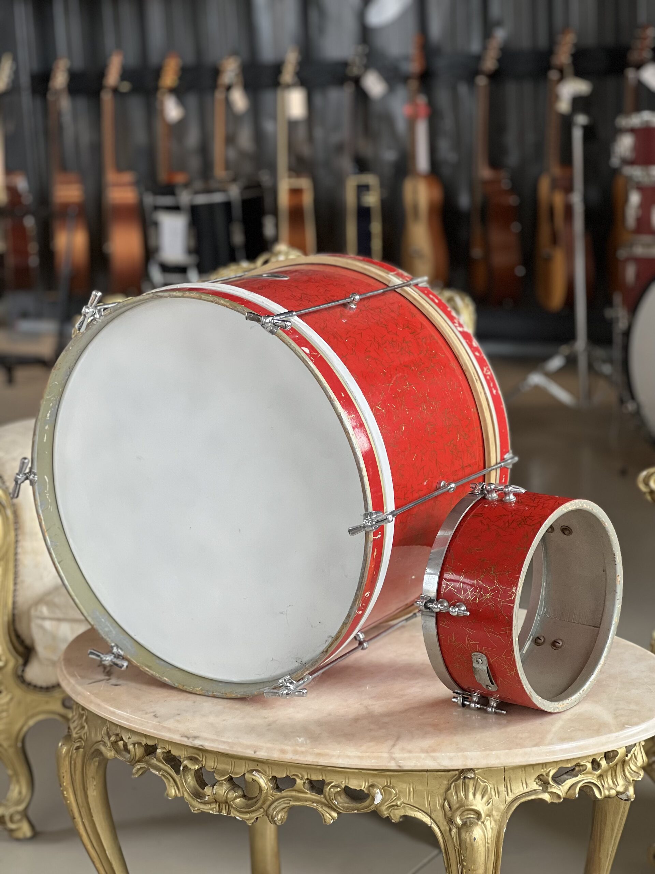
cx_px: 328
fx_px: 1943
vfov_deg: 25.3
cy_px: 437
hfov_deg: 19.1
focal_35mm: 77
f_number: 2.8
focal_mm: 9
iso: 100
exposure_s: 1/121
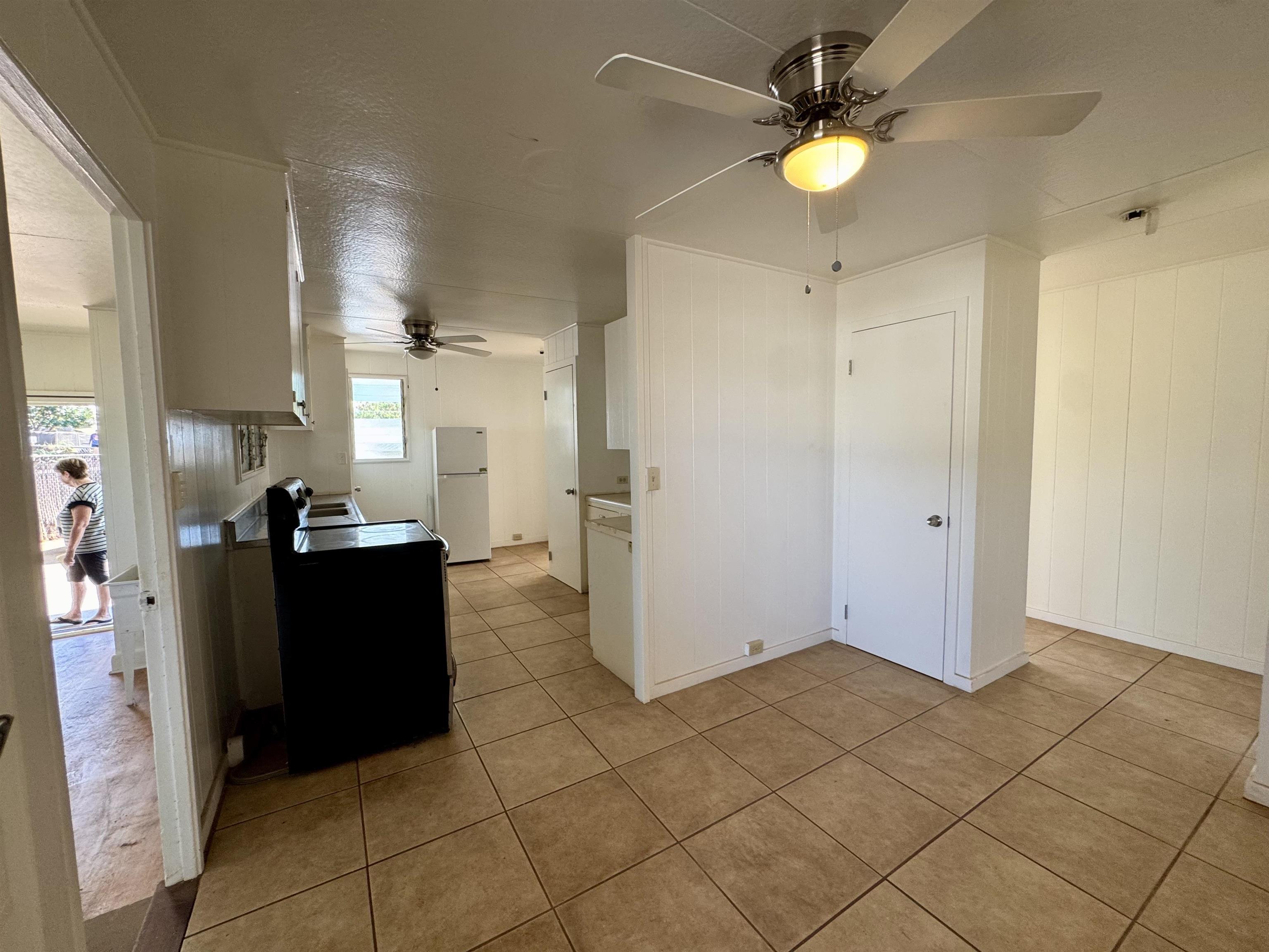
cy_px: 476
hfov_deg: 102.1
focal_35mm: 14
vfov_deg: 85.7
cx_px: 634
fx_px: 513
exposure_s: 1/99
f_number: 2.2
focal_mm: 2.22
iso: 125
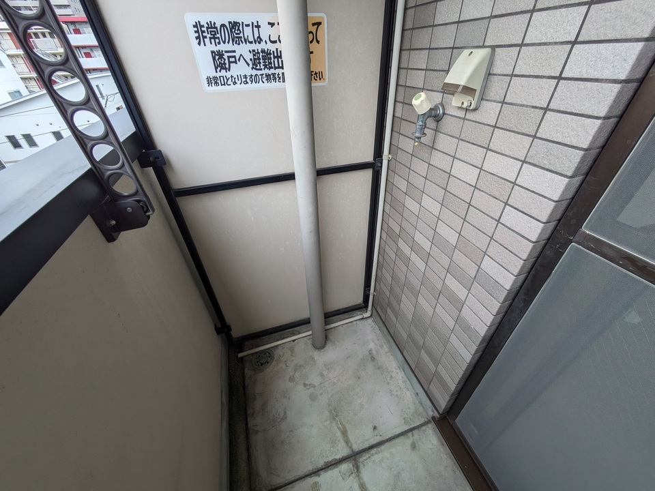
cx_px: 328
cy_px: 246
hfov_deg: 102.1
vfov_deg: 85.7
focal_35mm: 14
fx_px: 265
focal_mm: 1.83
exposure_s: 1/279
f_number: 2.2
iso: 45
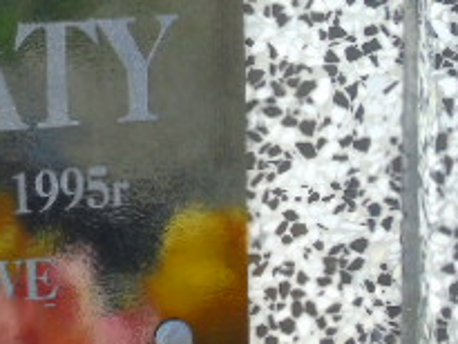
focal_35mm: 443
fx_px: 5865
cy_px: 54
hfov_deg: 4.4
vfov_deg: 3.4
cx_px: -244
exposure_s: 1/125
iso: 160
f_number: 4.7
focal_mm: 25
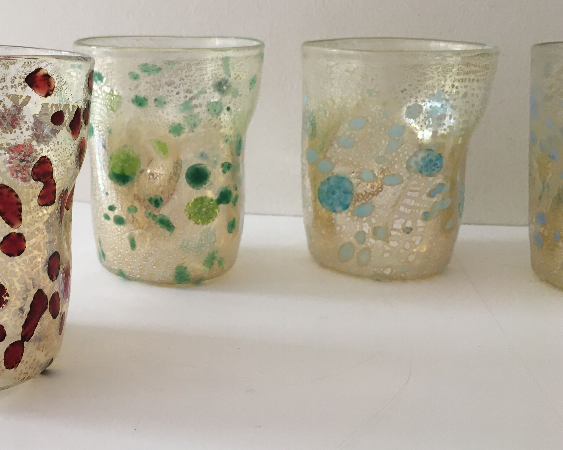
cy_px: 213
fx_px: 716
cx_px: 159
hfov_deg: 41.9
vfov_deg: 34.9
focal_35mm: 43
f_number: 2.2
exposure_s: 1/33
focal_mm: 4.15
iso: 32
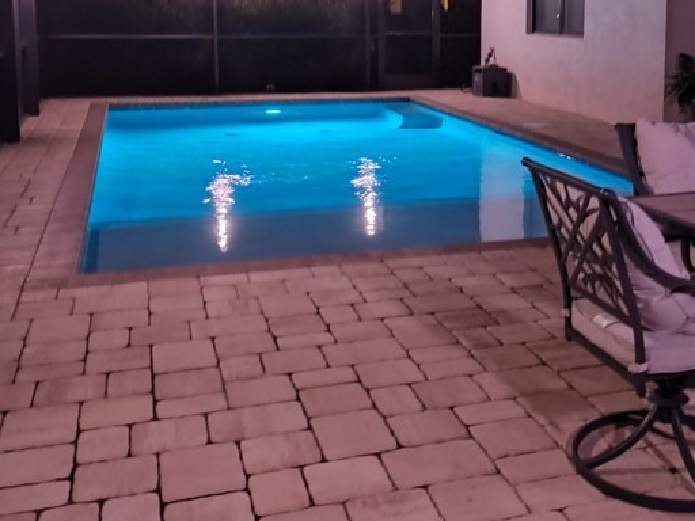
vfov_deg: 30.9
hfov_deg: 40.6
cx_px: 481
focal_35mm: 46
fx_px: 924
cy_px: 118
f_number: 1.8
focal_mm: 5.56
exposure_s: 1/10
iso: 3200
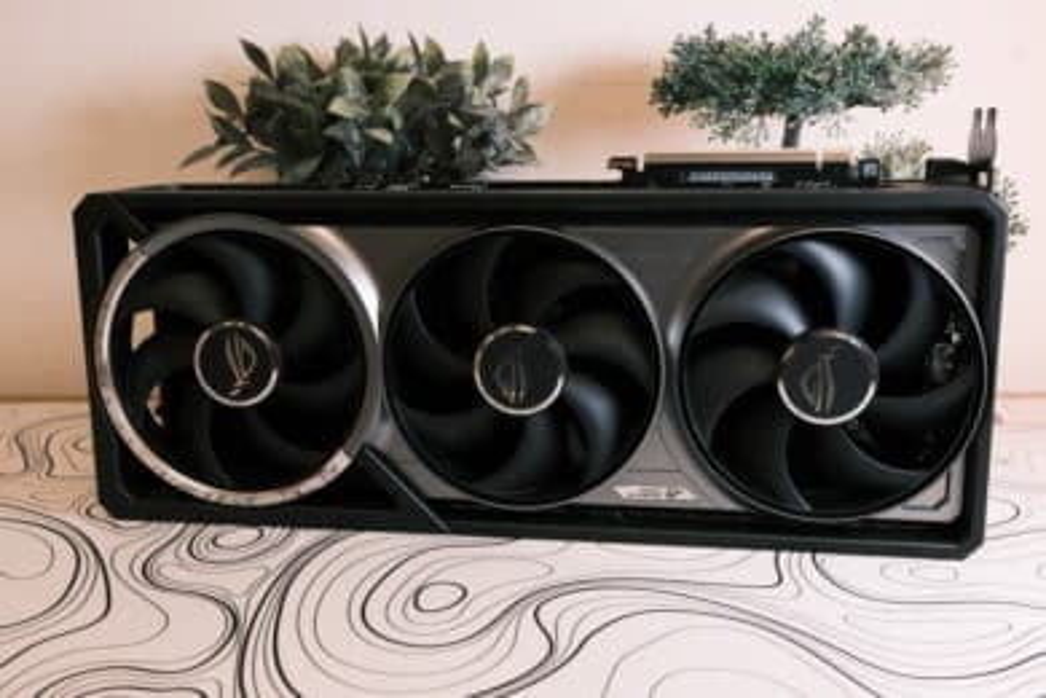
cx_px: 523
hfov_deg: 53.1
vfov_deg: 36.9
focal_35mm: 36
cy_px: 349
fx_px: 1046
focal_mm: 24.1
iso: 3200
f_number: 8
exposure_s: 1/60
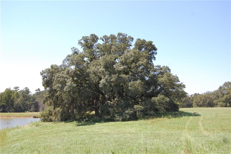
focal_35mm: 42
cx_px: 116
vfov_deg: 31.8
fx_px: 269
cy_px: 77
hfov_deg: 46.5
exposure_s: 1/500
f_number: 5.6
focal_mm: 28
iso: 280
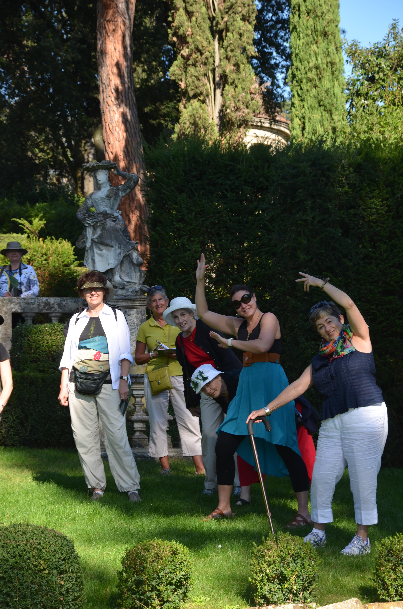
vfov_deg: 18.2
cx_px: 202
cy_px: 304
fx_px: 1897
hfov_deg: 12.1
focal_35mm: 112
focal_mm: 75
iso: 125
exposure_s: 1/200
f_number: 5.3
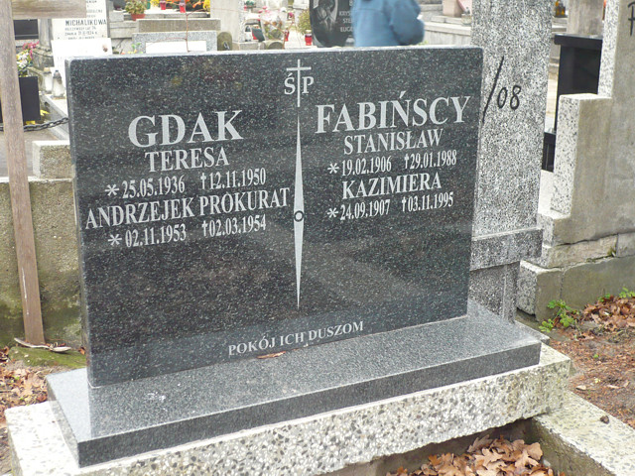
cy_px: 238
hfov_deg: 38.2
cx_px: 318
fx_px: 917
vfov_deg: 29.1
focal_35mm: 50
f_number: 3.4
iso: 200
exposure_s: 1/30
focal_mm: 8.3
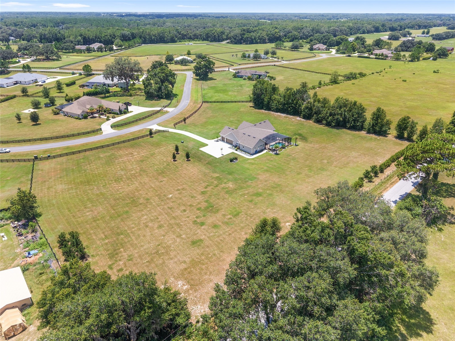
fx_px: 315
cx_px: 228
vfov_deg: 56.8
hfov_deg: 71.6
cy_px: 170
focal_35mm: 24
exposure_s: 1/2500
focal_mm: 8.67
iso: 140
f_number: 1.8
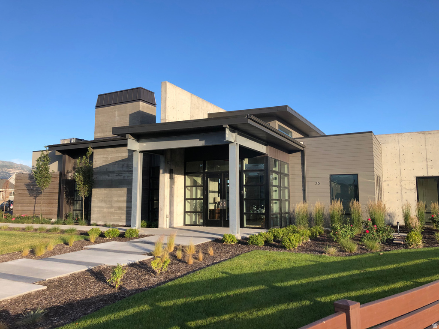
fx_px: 355
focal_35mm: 28
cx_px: 220
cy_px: 164
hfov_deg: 63.4
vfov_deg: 49.7
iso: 20
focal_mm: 3.99
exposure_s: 1/774
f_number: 1.8
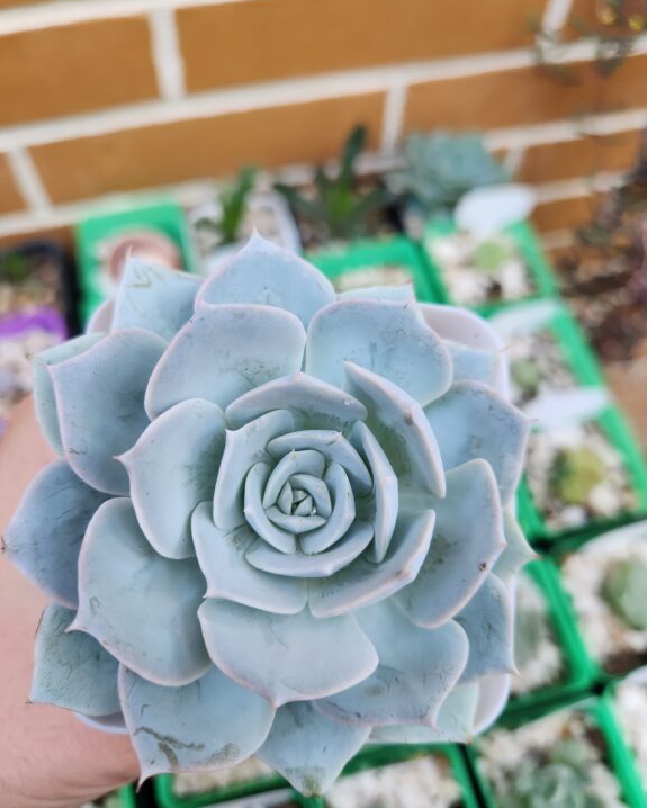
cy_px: 410
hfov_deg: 56.8
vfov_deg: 68.1
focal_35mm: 25
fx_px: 598
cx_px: 318
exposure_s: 1/120
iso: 320
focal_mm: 5.4
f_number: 1.8
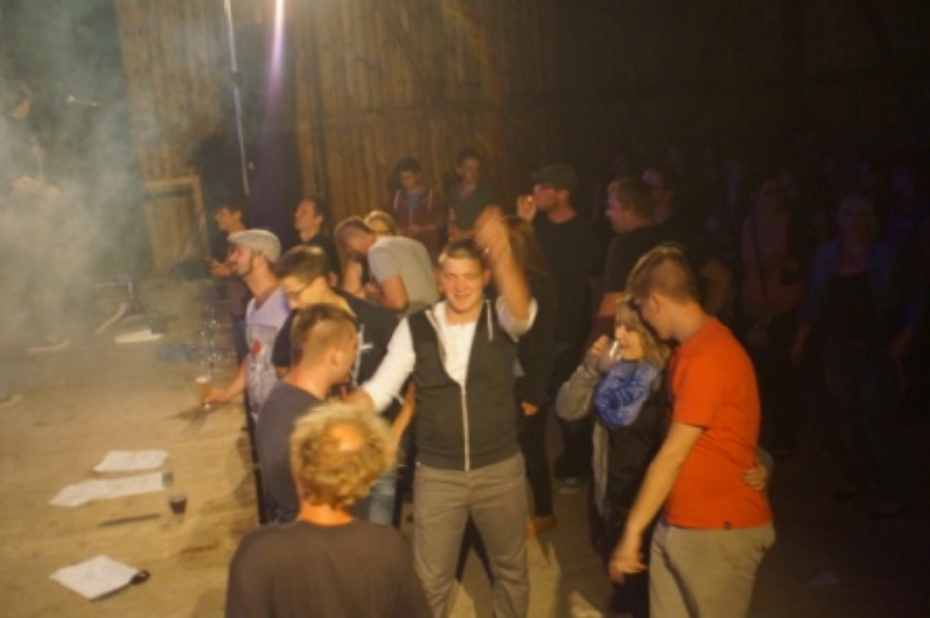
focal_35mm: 42
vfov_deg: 31.8
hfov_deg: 46.4
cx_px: 465
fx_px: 1084
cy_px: 309
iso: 3200
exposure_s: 1/30
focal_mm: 28
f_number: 3.5
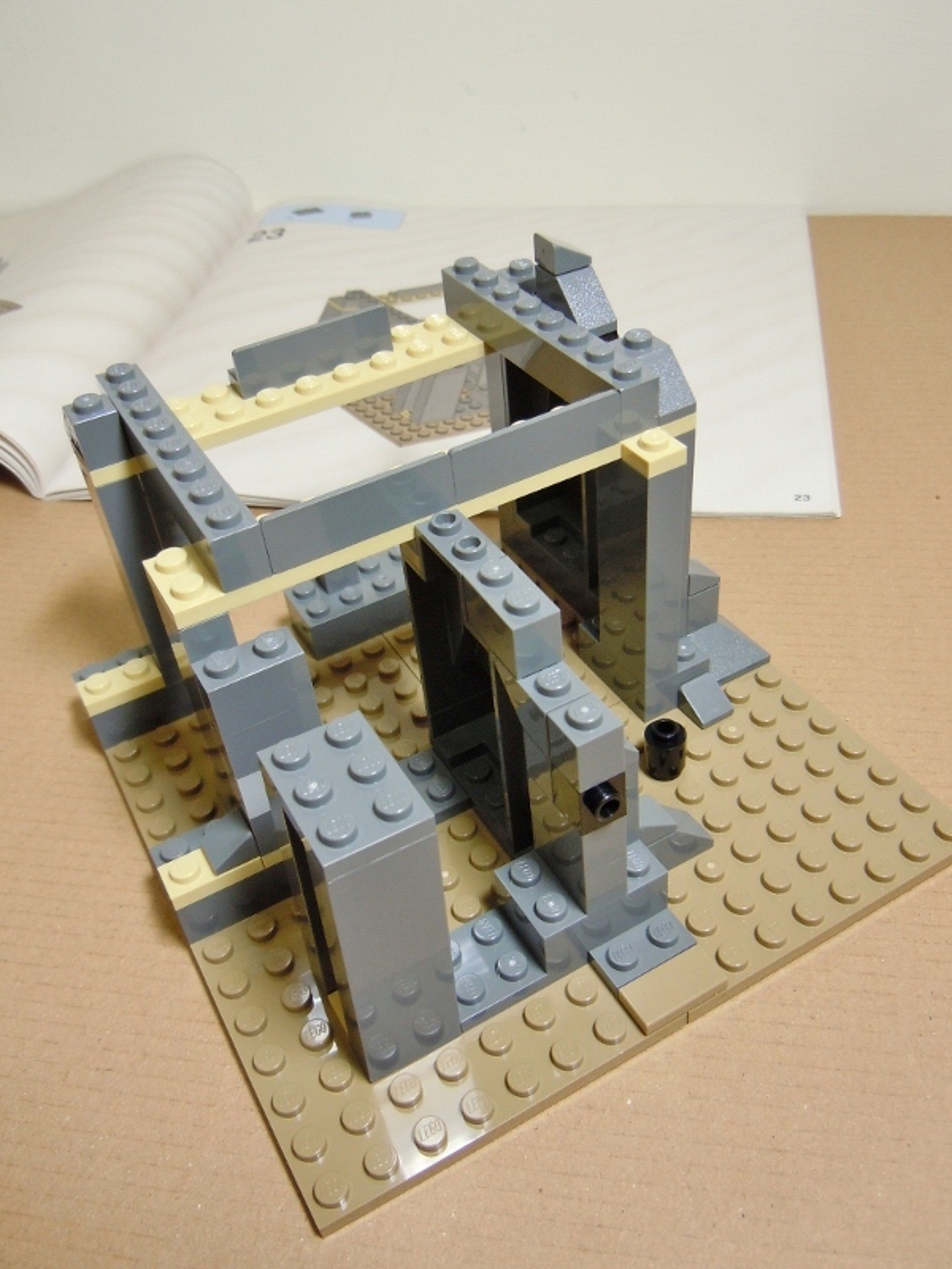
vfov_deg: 60.0
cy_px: 634
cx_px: 476
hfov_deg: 46.8
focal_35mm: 30
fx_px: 1100
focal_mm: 5.4
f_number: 3.5
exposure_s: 1/13
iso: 200
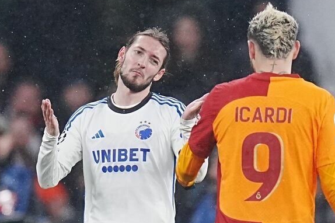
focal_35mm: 793
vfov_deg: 1.7
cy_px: 140
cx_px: 215
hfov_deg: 2.6
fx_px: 7375
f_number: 2.8
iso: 1600
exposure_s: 1/1600
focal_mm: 400
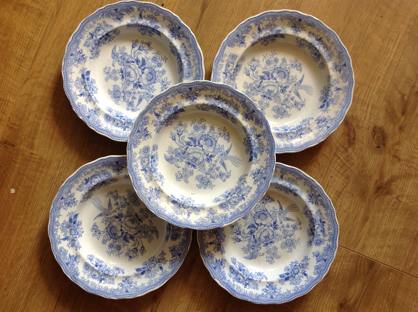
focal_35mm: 35
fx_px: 422
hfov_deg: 52.7
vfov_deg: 40.6
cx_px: 209
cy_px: 156
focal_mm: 4.28
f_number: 2.4
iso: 50
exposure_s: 1/30
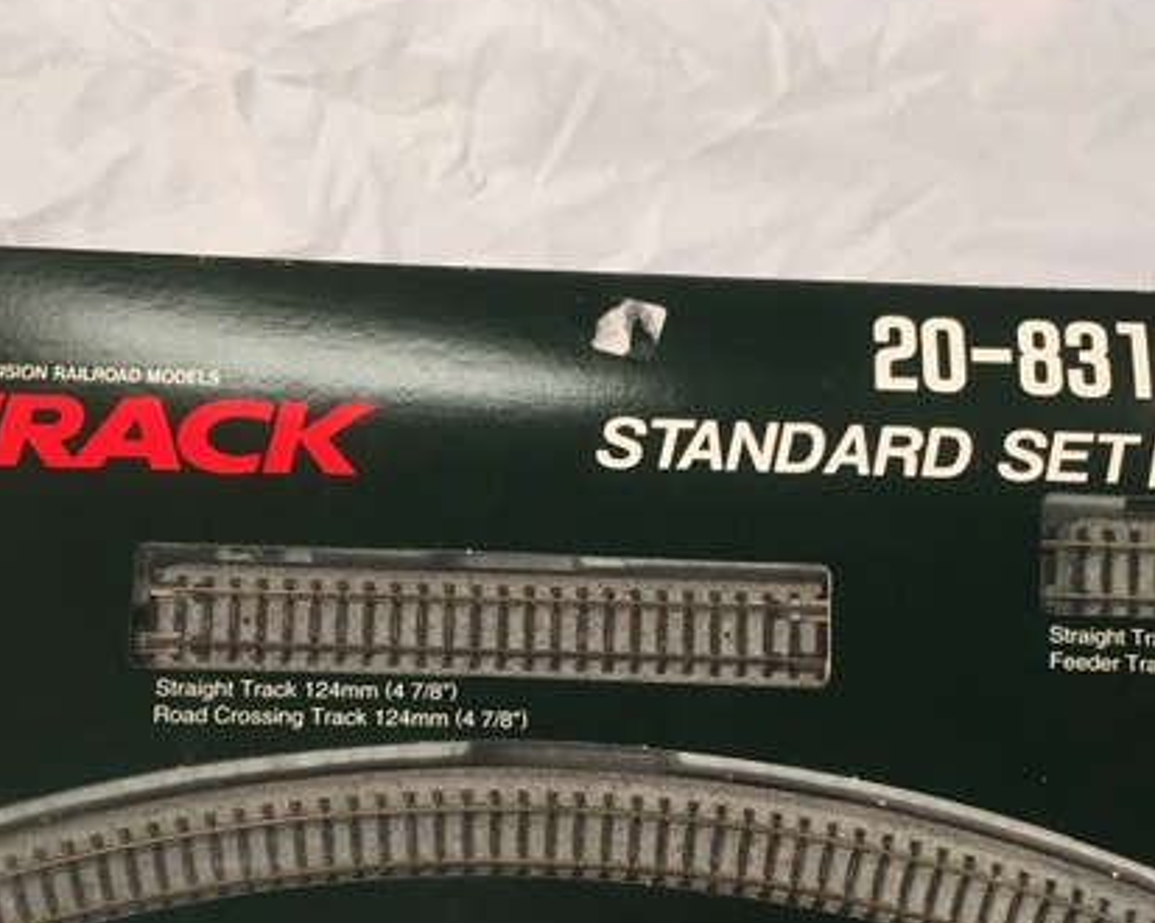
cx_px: 583
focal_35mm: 53
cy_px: 769
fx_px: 1811
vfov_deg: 27.9
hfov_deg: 35.4
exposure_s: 1/30
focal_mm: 4.15
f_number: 2.2
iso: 40
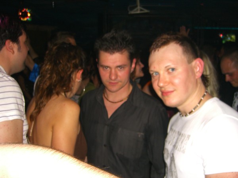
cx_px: 119
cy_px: 89
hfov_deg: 49.0
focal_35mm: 38
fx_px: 261
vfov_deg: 37.7
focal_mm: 7.9
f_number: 2.8
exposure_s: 1/60
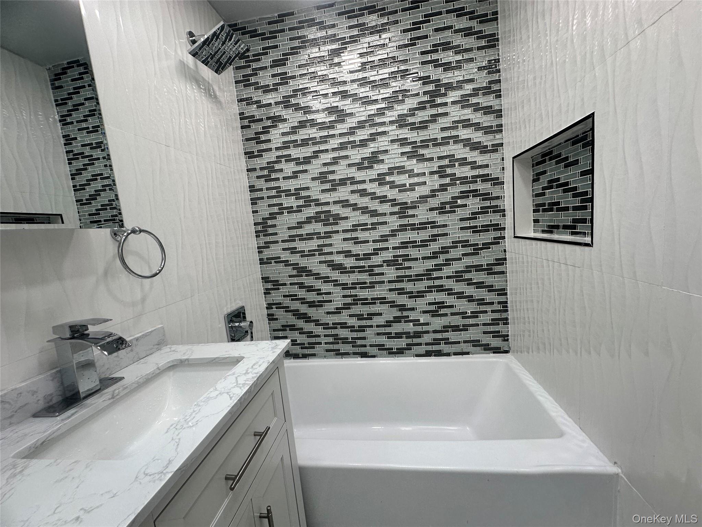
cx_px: 351
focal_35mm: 14
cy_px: 264
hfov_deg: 102.1
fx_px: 284
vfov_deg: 85.7
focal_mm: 2.22
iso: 100
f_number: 2.2
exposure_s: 1/120
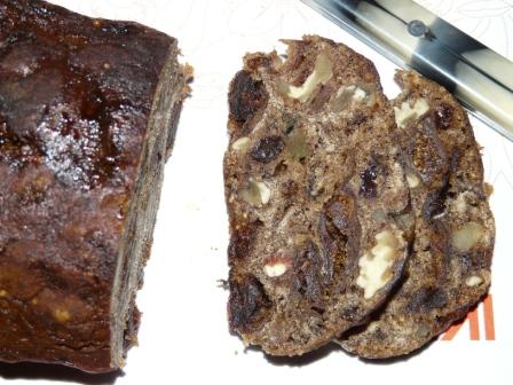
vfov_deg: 17.8
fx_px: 1230
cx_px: 256
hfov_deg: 23.6
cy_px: 192
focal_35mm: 83
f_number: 4
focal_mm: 13.6
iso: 100
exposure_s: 1/50
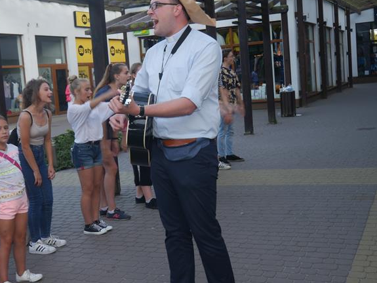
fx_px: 523
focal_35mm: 48
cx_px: 158
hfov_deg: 39.5
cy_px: 127
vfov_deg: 30.3
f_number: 3.9
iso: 200
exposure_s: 1/60
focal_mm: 18
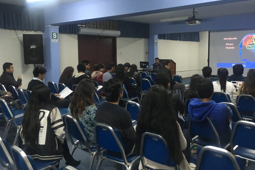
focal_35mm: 34
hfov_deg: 55.7
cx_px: 142
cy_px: 74
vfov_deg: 38.8
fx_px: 241
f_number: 2.2
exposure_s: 1/30
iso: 200
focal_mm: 4.15
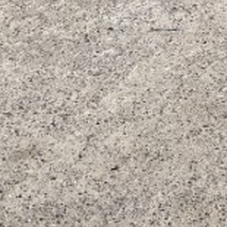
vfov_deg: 11.1
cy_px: -261
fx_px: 1039
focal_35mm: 140
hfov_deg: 9.5
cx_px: 699
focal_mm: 4.1
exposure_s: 1/967
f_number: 1.7
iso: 100
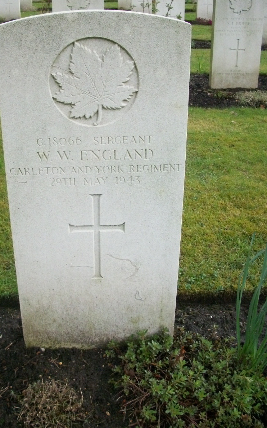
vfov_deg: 49.3
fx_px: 466
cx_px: 112
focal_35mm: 40
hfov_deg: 31.9
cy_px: 217
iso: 314
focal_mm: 6.3
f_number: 3.1
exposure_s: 1/500
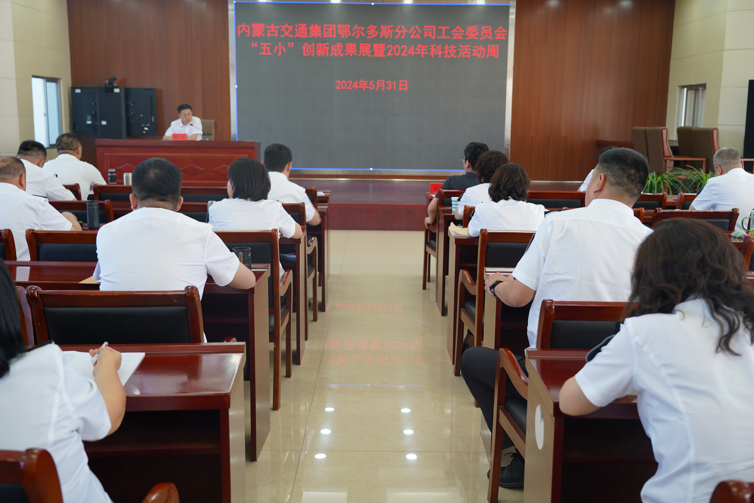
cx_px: 377
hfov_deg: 53.1
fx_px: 754
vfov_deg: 36.9
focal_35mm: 36
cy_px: 252
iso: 100
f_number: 4
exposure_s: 1/13
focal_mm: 36
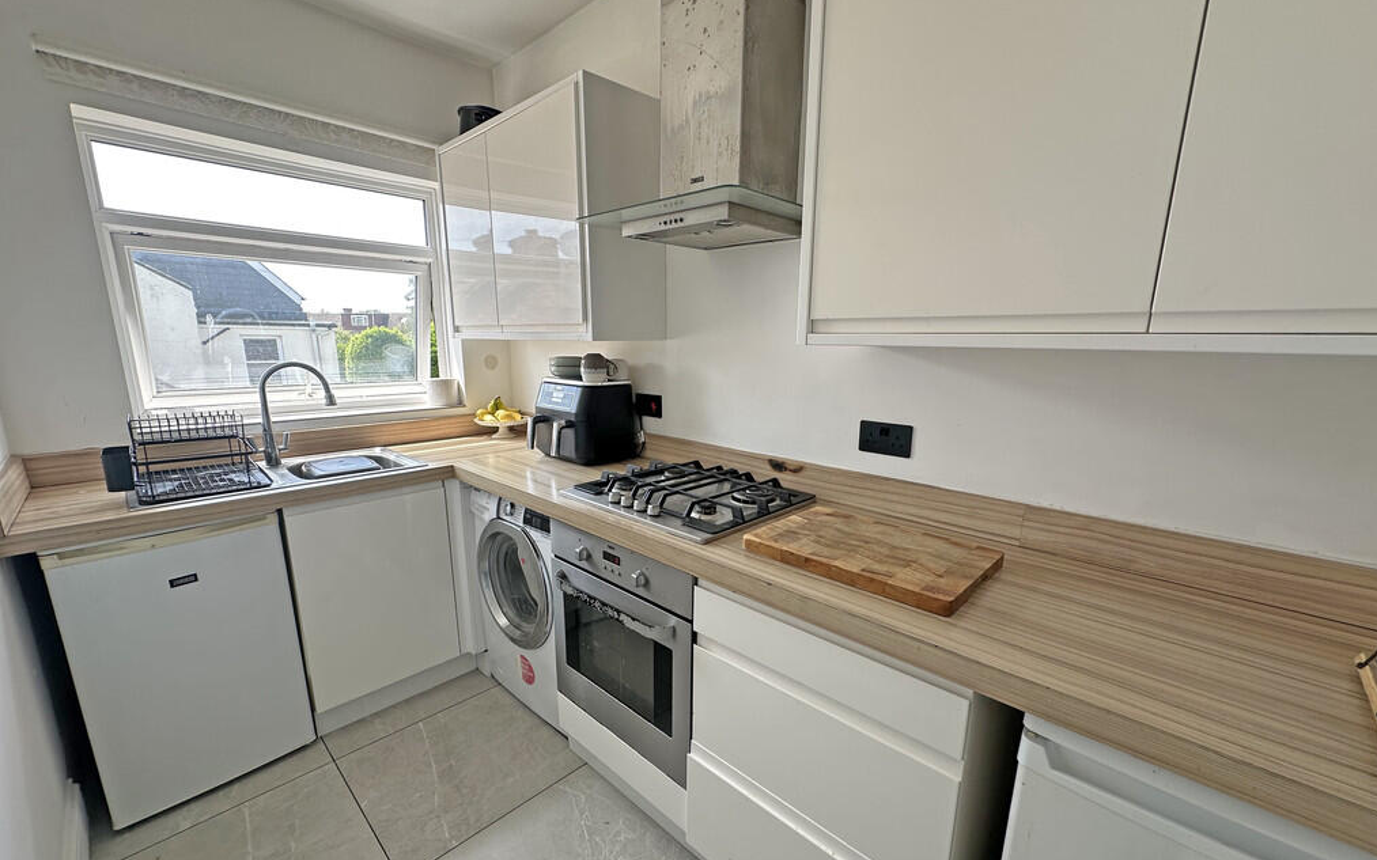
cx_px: 685
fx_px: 563
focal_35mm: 15
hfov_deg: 101.5
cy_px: 461
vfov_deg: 74.7
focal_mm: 2.22
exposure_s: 1/140
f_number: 2.2
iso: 40
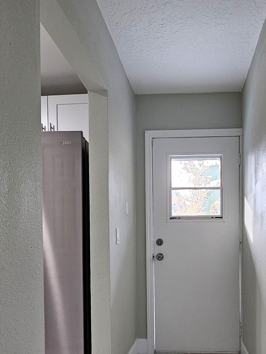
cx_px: 176
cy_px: 244
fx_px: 266
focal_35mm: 26
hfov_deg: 52.1
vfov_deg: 65.0
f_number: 2.2
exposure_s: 1/60
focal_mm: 2.2
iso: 200
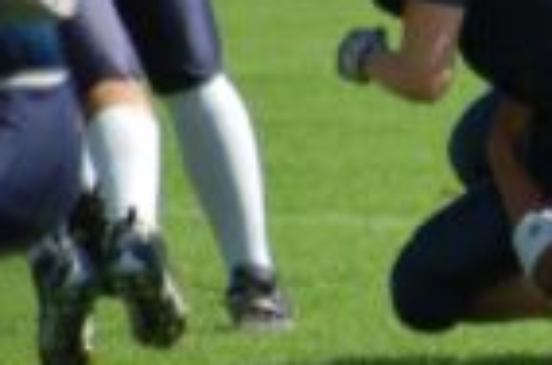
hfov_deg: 1.4
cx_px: 721
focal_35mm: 1440
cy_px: 186
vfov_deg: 1.0
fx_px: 22031
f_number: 5.6
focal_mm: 300
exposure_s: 1/1250
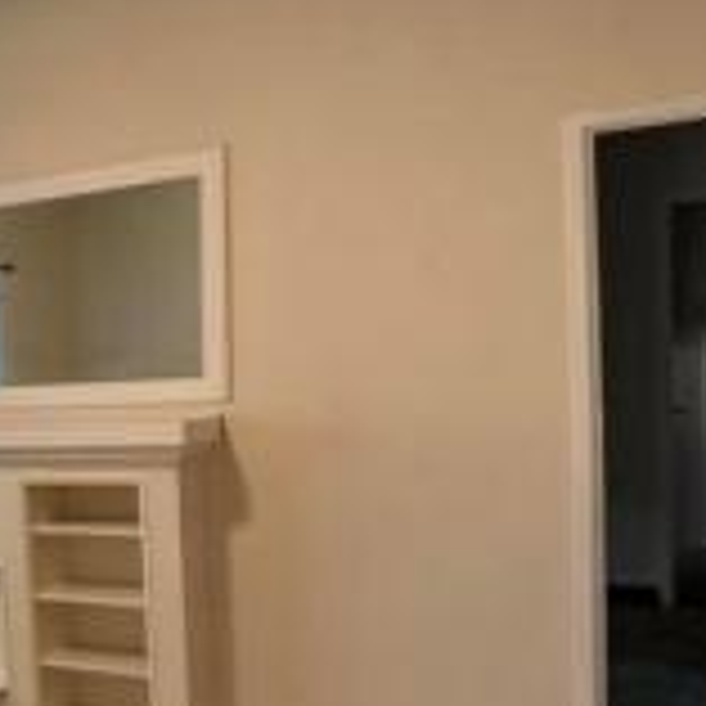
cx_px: -126
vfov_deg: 31.4
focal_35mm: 54
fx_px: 1246
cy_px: 477
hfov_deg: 28.0
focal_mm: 6.76
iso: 160
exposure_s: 1/120
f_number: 1.78
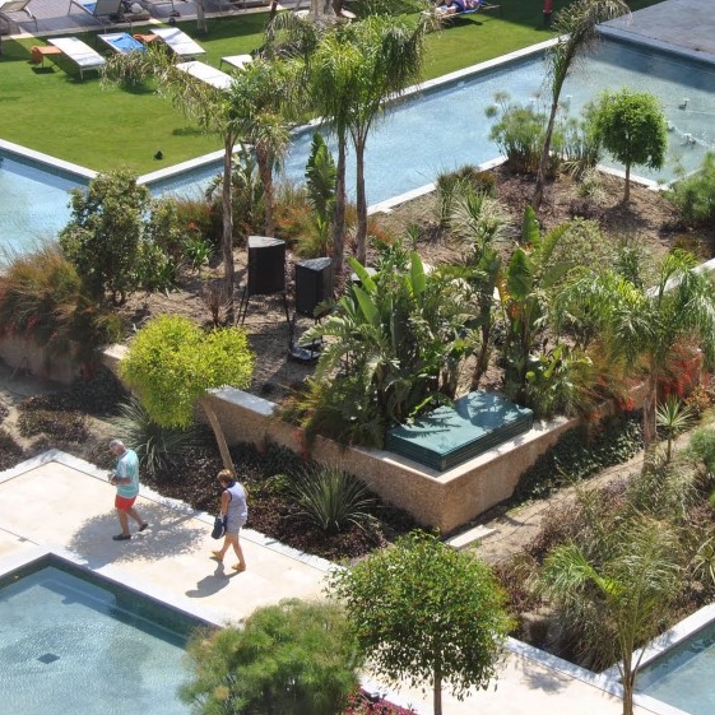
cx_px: 606
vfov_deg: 14.5
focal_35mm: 120
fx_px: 2804
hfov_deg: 14.4
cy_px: 228
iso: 100
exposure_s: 1/250
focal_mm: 46
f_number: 8
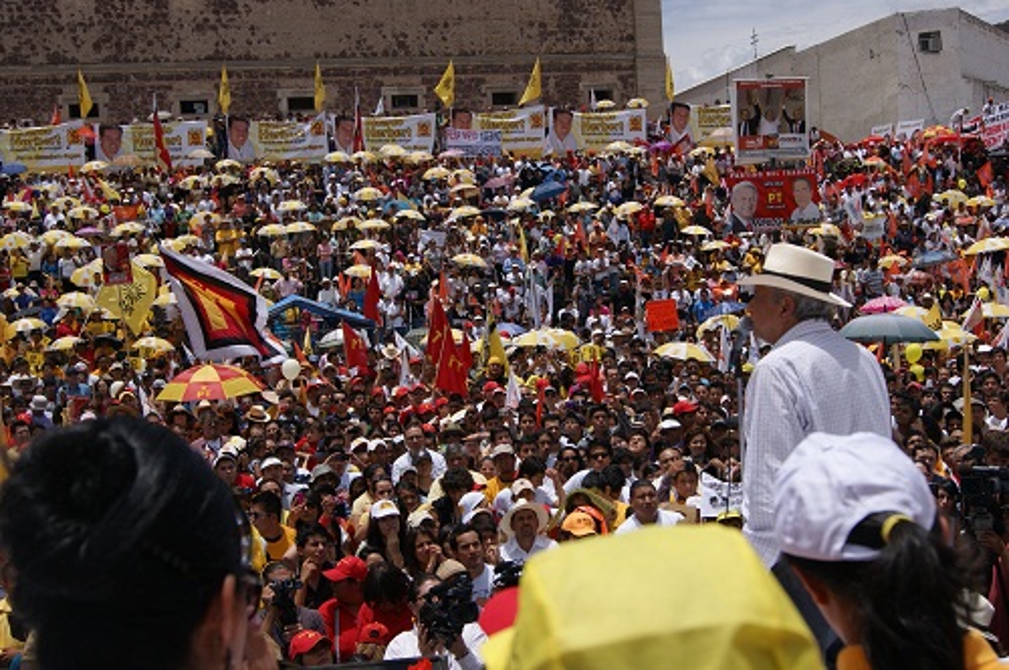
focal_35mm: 42
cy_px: 335
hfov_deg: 46.5
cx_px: 504
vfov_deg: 31.8
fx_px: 1176
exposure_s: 1/1000
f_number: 5.6
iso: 100
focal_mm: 28
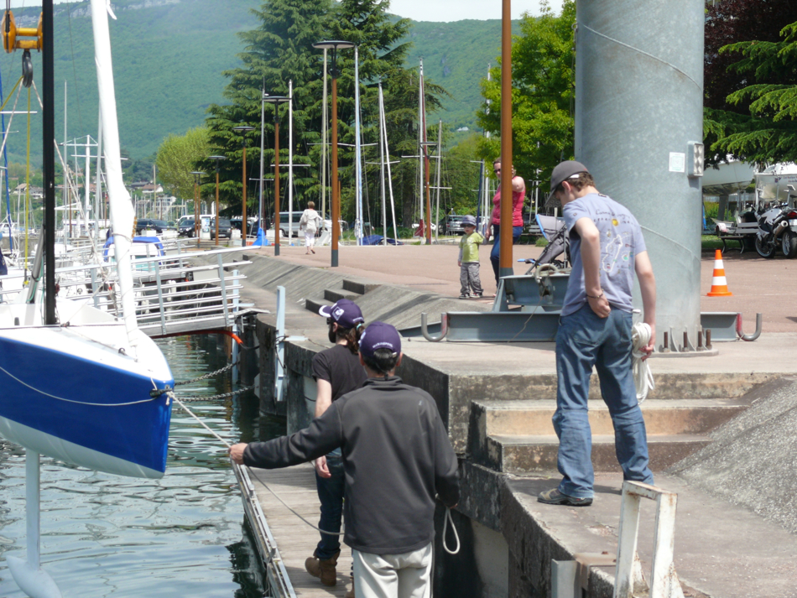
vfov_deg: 17.8
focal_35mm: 83
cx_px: 398
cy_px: 299
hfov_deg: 23.6
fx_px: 1911
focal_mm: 17.5
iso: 100
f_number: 5.6
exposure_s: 1/320
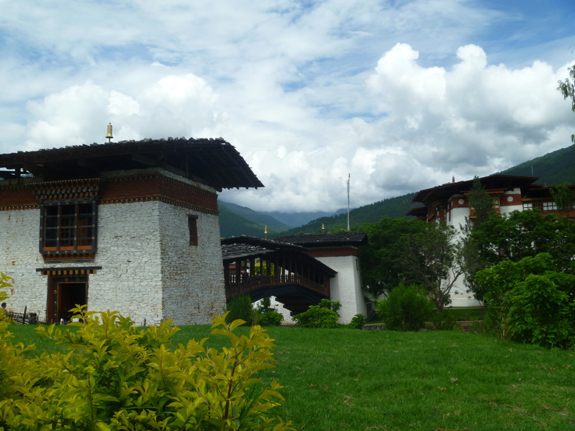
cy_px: 216
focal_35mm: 35
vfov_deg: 40.7
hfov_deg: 52.6
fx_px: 581
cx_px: 288
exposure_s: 1/400
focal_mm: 6.3
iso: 80
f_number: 5.6
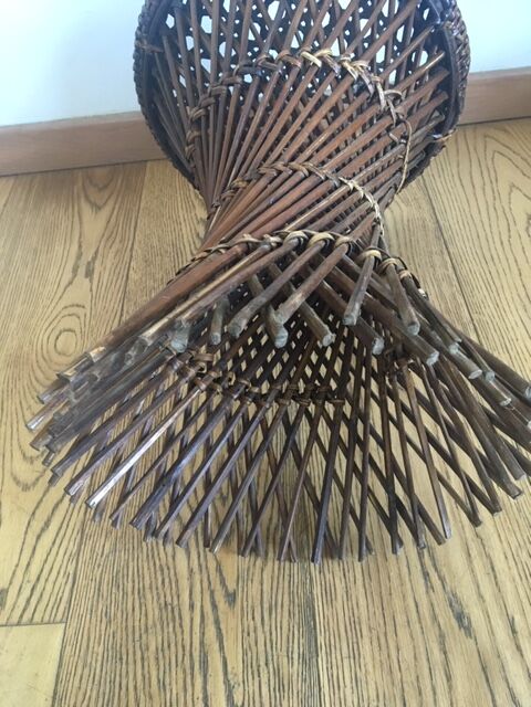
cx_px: 266
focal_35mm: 29
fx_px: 593
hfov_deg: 48.2
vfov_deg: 61.7
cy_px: 354
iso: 200
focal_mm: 4.15
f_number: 2.2
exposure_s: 1/20
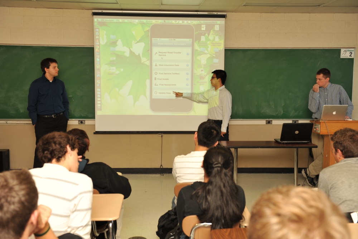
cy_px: 120
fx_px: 398
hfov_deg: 48.5
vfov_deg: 33.4
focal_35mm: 40
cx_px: 179
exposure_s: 1/60
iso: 200
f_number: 5
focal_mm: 40
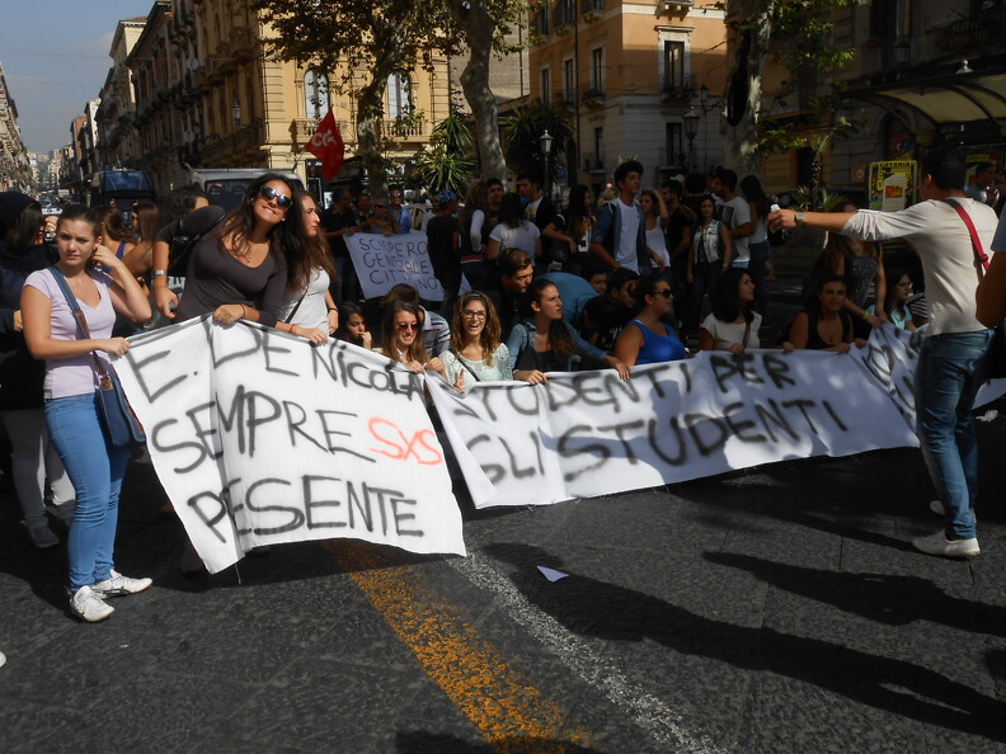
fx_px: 988
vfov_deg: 41.8
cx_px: 503
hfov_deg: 54.0
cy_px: 377
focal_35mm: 34
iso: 80
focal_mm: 6
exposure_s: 1/1250
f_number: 3.9
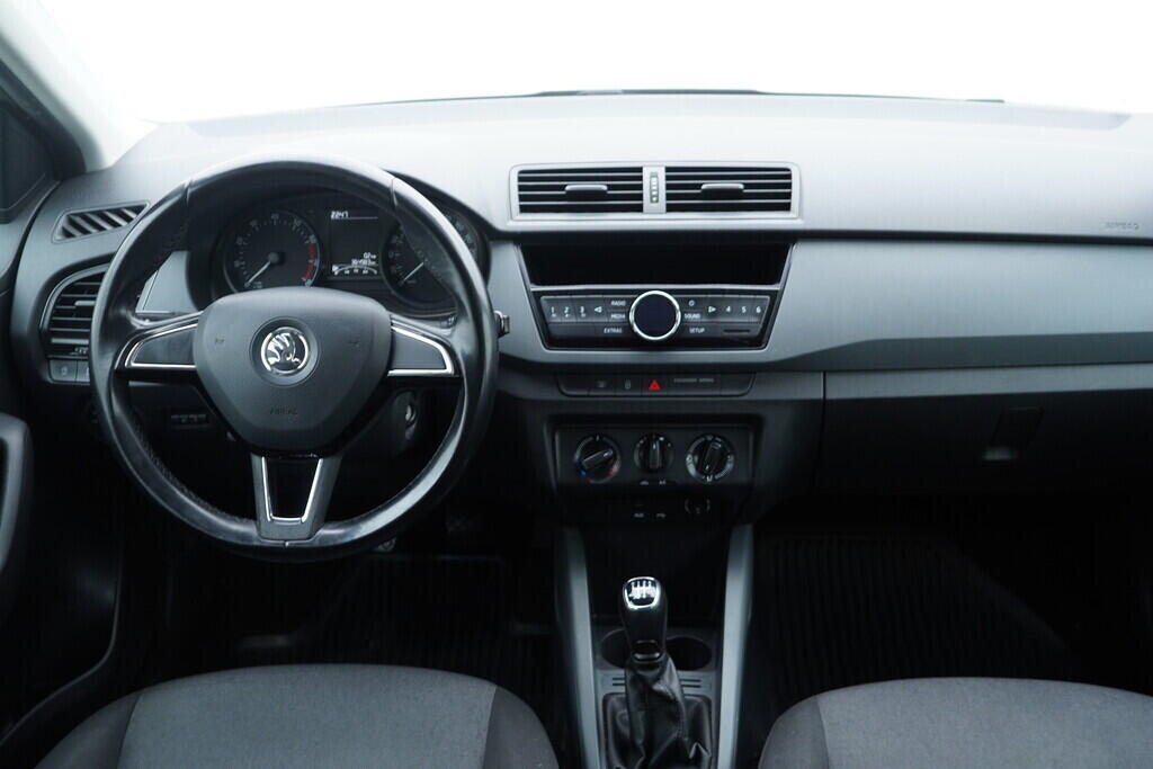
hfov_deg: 53.1
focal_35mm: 36
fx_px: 1153
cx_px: 576
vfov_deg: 36.9
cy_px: 384
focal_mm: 24
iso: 320
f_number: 2.8
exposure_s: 1/40
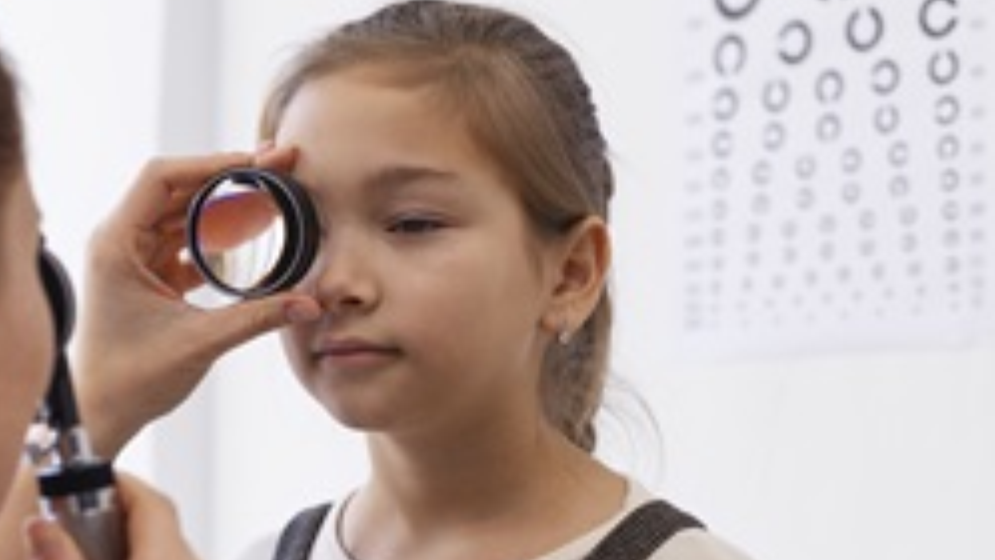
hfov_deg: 25.1
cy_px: 468
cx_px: 300
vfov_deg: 14.3
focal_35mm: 84
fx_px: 2216
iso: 400
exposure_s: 1/200
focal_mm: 50
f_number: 4
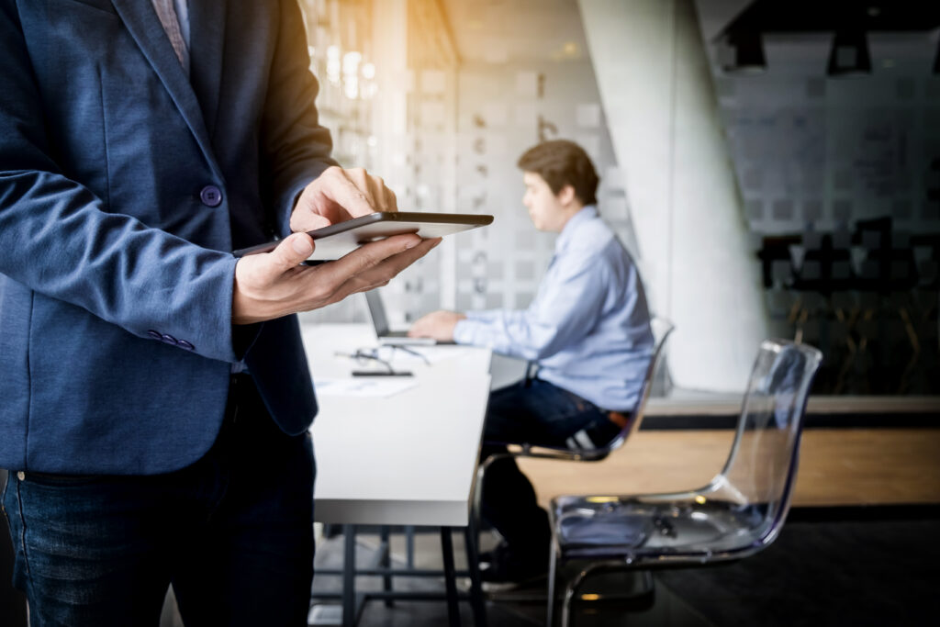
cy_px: 314
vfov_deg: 35.1
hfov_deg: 50.7
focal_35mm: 38
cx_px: 470
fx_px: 992
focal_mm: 25.4
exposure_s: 1/125
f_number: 3.2
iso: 640
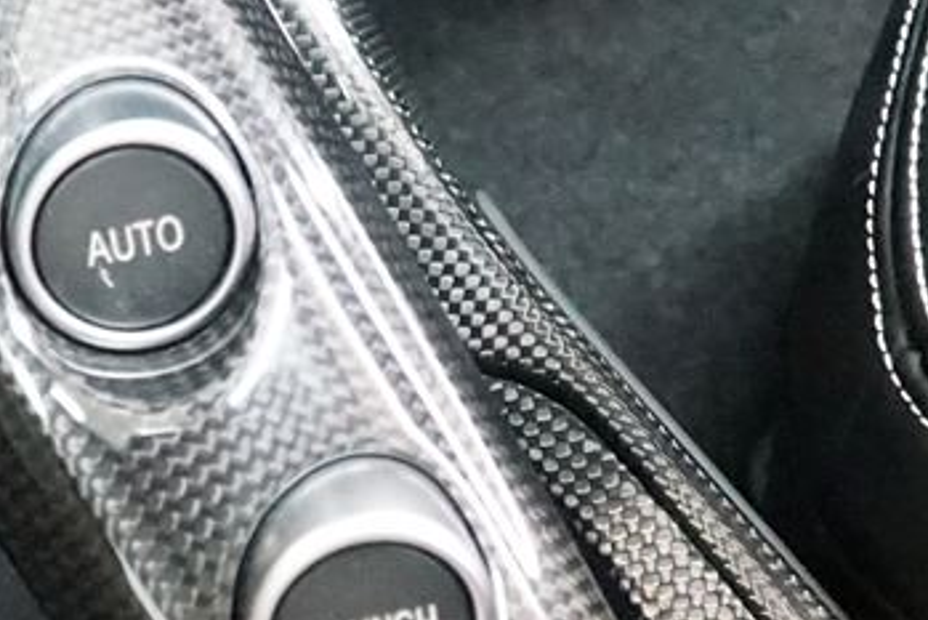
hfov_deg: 20.4
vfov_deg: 13.8
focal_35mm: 99
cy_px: 400
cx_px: 183
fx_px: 2553
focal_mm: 18
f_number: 4.5
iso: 10000
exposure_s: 1/60
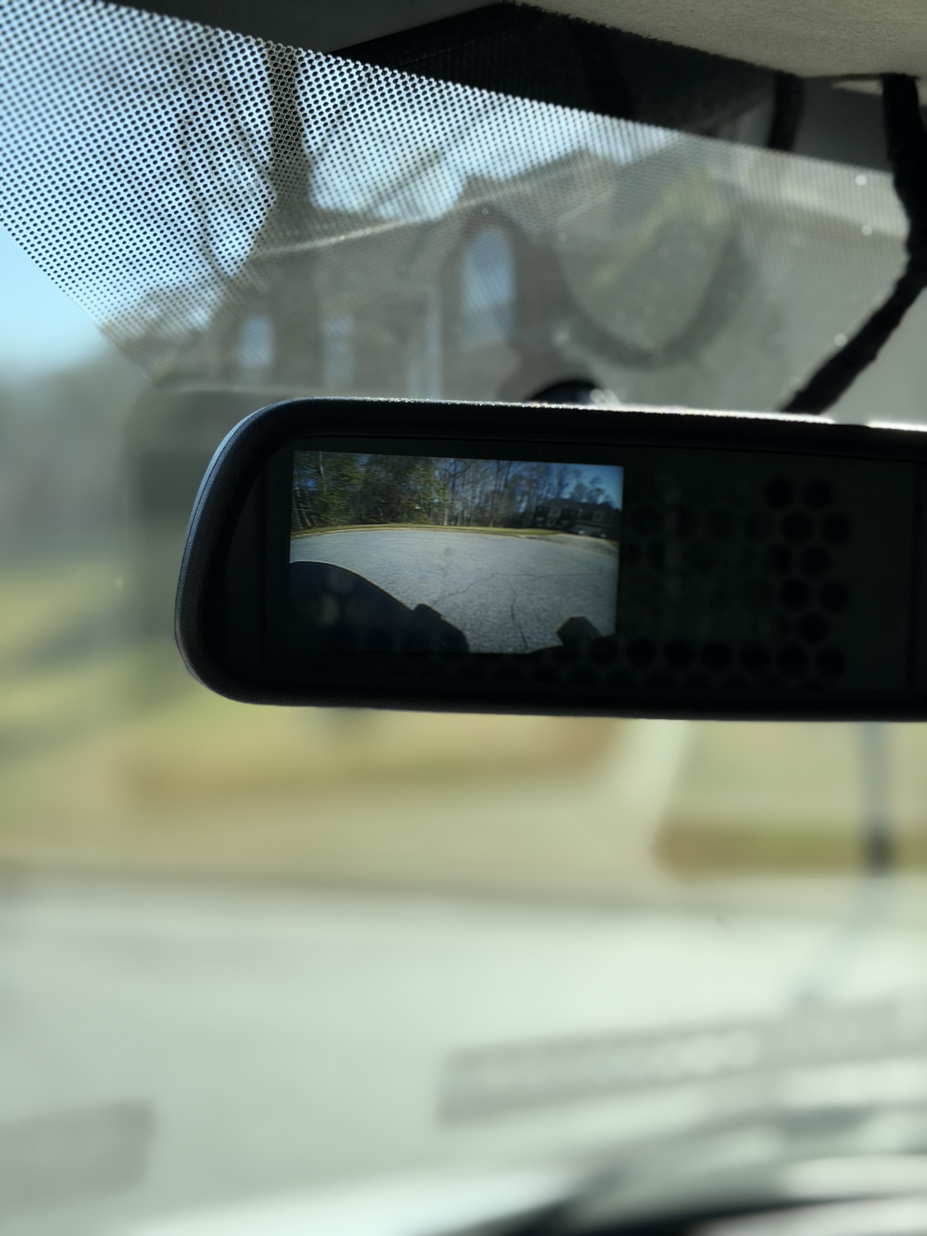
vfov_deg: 39.7
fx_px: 1714
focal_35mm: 48
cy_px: 618
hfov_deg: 30.3
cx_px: 464
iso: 64
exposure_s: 1/1980
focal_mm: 6.76
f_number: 1.78
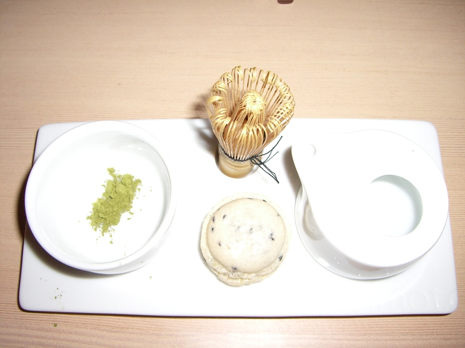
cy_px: 174
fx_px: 510
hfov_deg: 49.0
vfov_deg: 37.7
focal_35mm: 38
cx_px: 232
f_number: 2.7
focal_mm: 6.2
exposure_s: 1/60
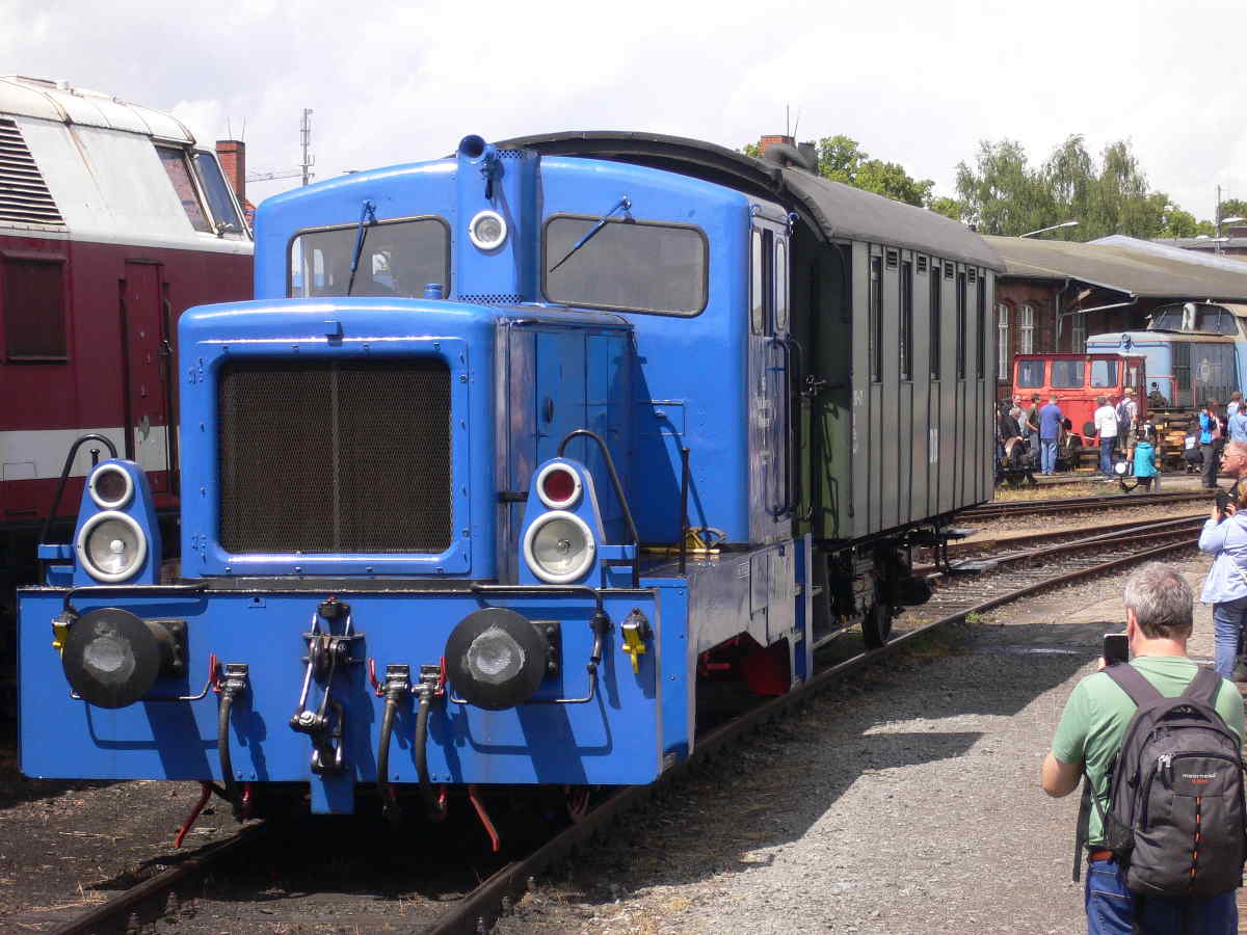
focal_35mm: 105
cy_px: 468
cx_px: 624
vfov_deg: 14.1
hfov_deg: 18.7
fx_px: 3782
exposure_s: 1/400
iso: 100
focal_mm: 17.4
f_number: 5
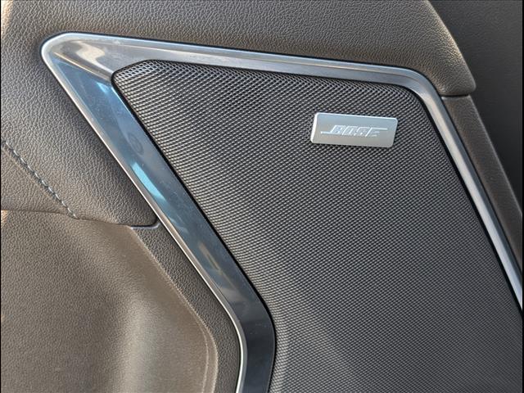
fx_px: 742
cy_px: 196
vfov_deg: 29.7
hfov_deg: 38.9
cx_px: 262
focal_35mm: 49
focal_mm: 6.9
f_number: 1.68
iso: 169
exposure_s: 1/227
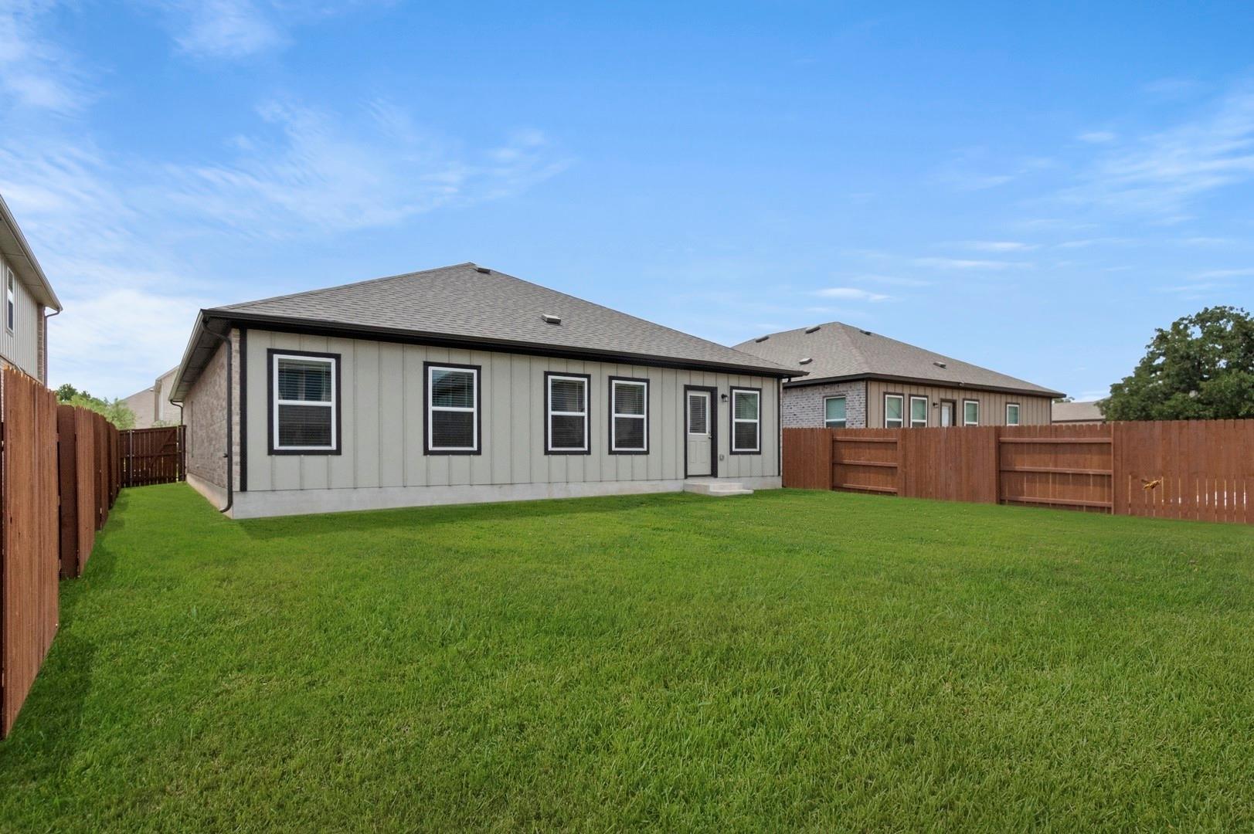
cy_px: 417
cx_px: 627
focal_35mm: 18
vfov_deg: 67.3
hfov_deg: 90.0
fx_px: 627
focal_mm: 12
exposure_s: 1/2000
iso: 400
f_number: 8
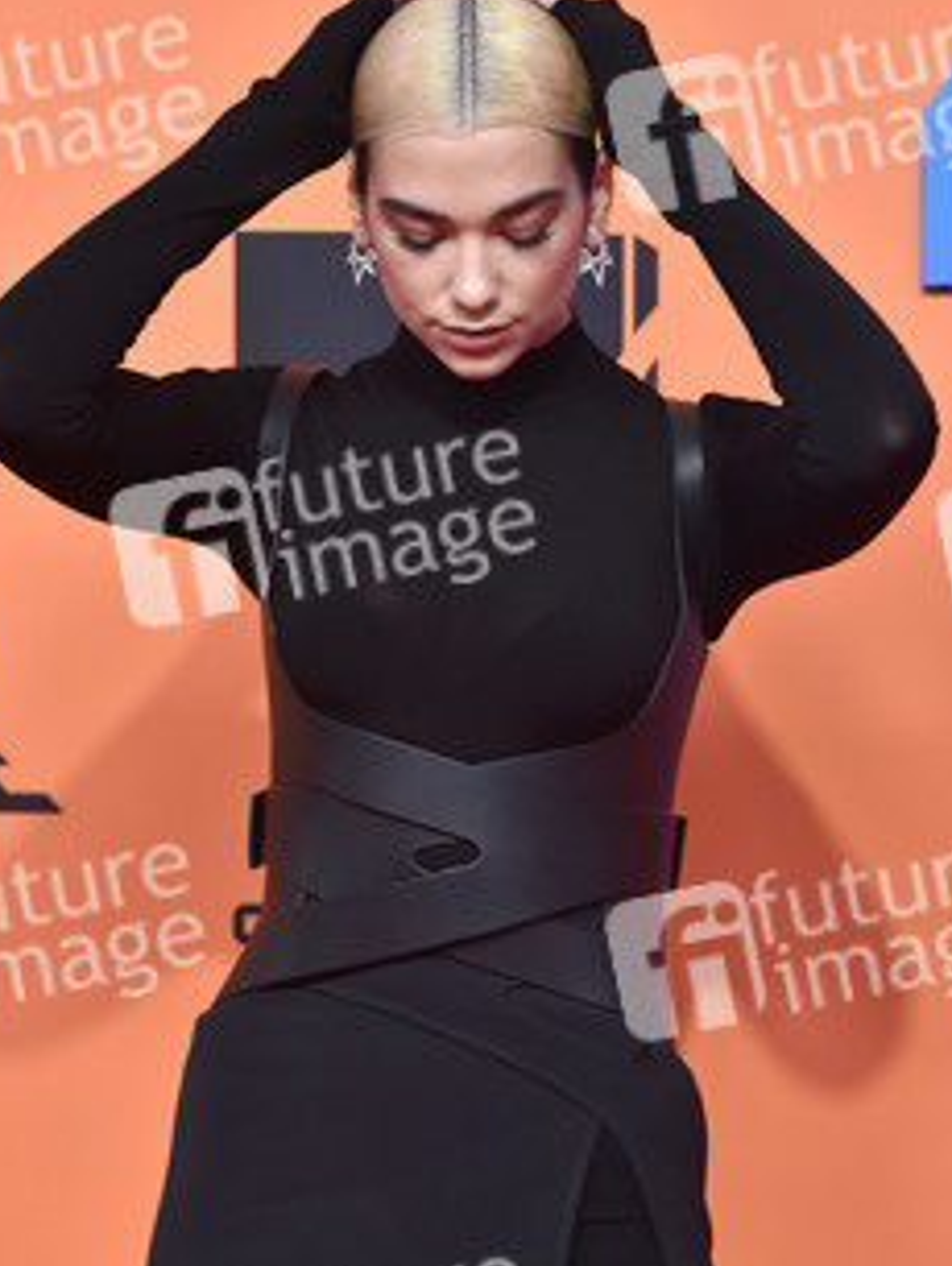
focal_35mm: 182
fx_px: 6664
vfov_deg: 10.9
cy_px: 736
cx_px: 443
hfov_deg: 8.2
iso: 1600
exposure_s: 1/250
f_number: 4.5
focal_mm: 145
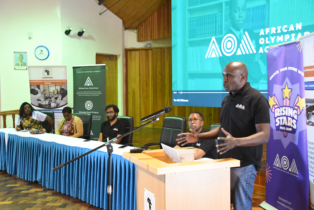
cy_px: 105
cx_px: 157
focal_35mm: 42
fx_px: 366
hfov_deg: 46.4
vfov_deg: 31.9
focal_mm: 28
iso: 2500
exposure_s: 1/80
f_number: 5.6
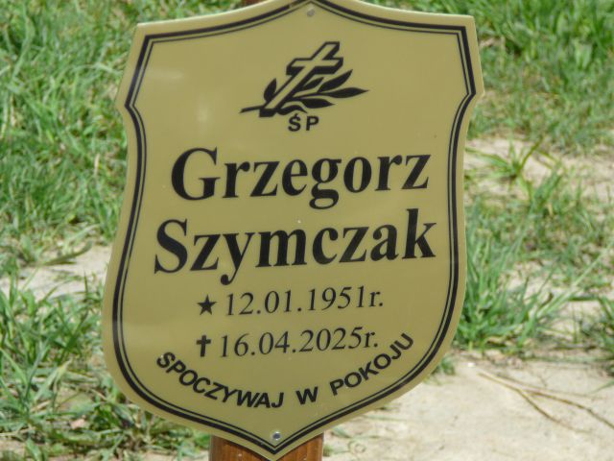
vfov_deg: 8.8
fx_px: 2980
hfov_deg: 11.8
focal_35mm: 168
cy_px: 230
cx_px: 307
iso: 80
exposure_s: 1/500
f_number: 4
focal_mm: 25
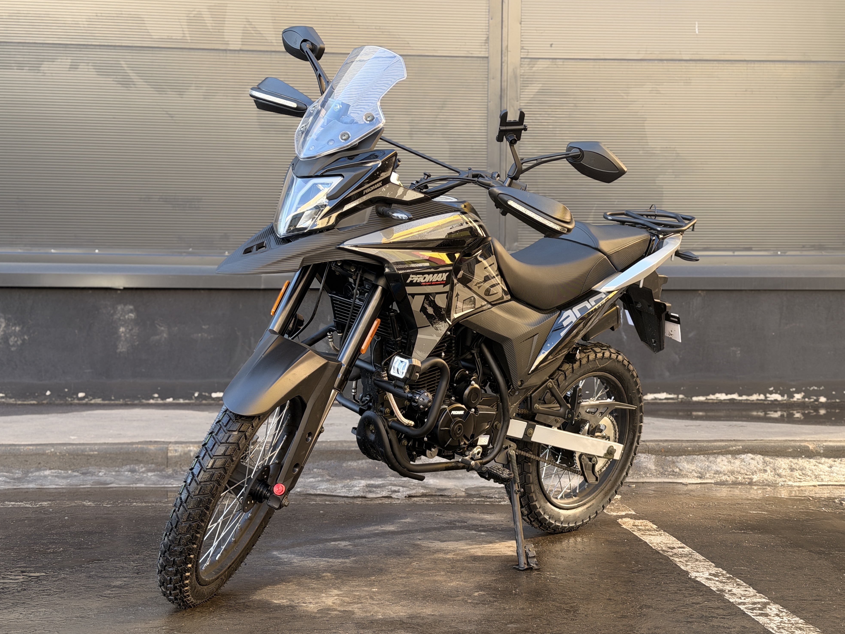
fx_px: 1196
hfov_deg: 38.9
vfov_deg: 29.7
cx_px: 428
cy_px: 315
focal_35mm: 49
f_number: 1.78
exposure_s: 1/198
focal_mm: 6.76
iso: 50
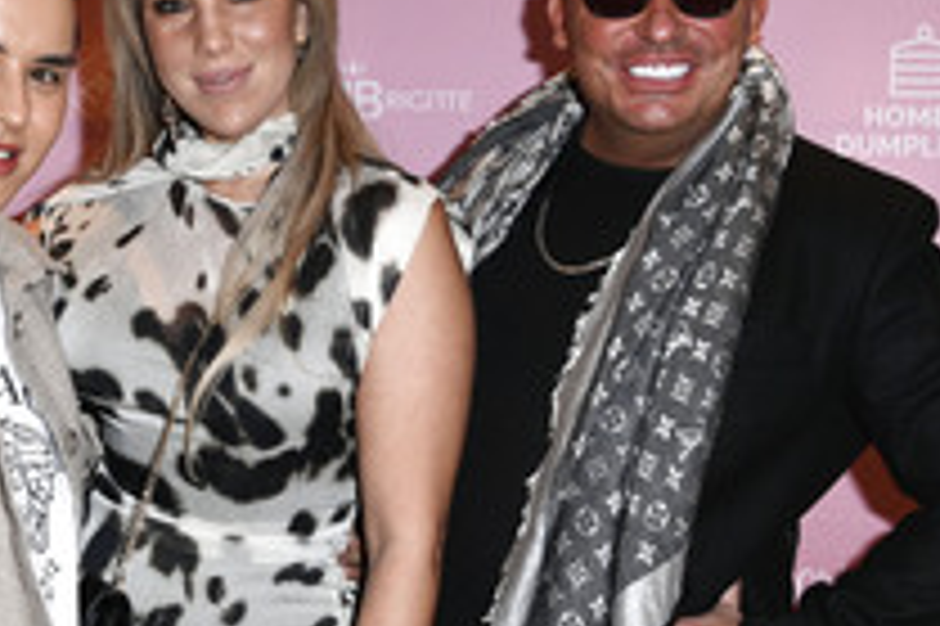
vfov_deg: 19.6
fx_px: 1800
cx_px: 349
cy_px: 423
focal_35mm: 69
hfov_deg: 29.1
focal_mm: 32
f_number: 5.6
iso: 800
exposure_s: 1/200
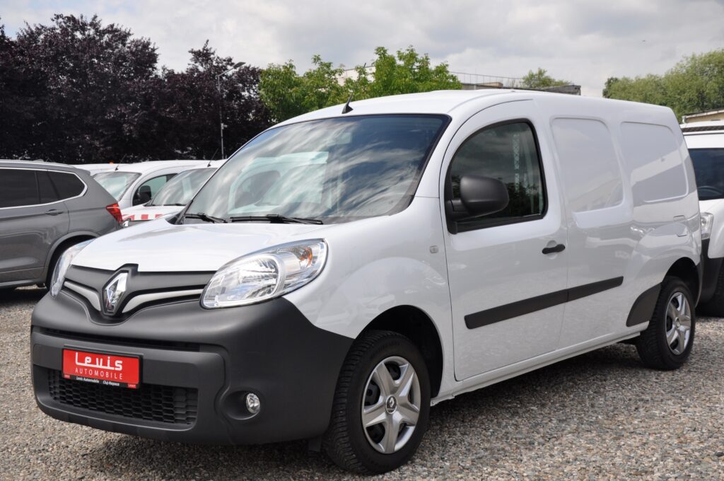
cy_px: 240
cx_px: 362
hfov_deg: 41.2
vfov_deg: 28.0
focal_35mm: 48
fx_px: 964
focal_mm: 32
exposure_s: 1/320
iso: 500
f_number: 9
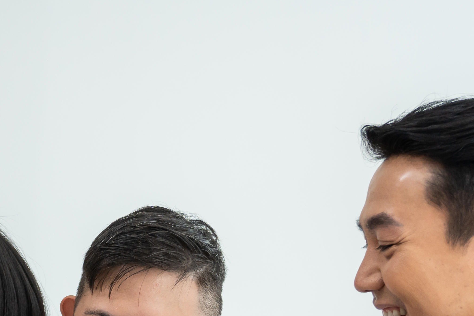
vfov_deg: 11.0
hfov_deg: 16.9
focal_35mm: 121
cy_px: 422
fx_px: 1593
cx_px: 132
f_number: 2.8
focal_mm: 35
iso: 800
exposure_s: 1/400
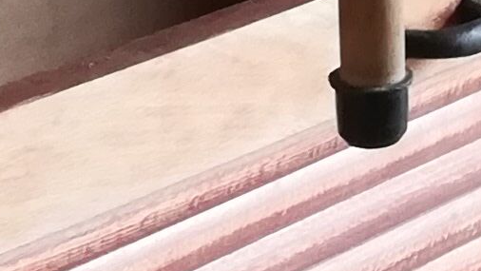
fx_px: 2832
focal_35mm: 222
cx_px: 61
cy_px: 262
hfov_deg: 9.7
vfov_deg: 5.5
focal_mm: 3.83
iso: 200
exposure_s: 1/33.3
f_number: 2.2
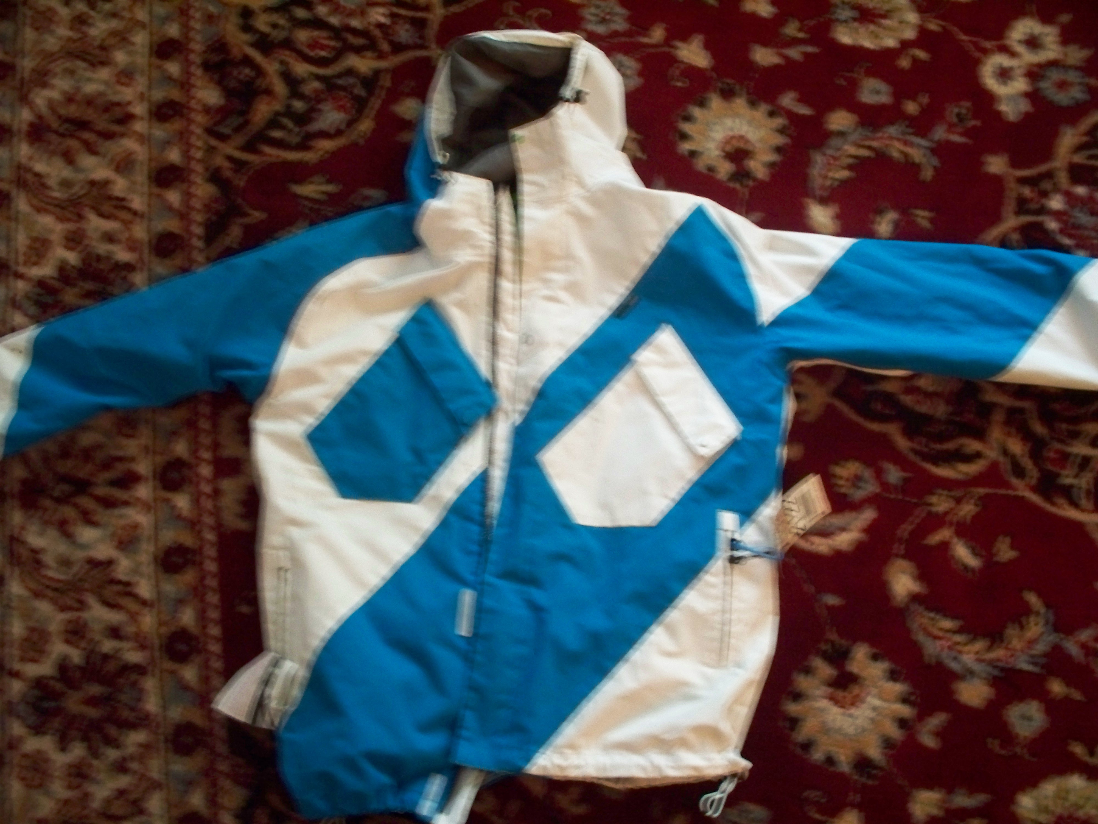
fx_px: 1142
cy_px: 412
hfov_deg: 51.4
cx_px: 549
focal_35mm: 36
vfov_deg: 39.7
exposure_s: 1/8
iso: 400
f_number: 2.8
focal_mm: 7.54
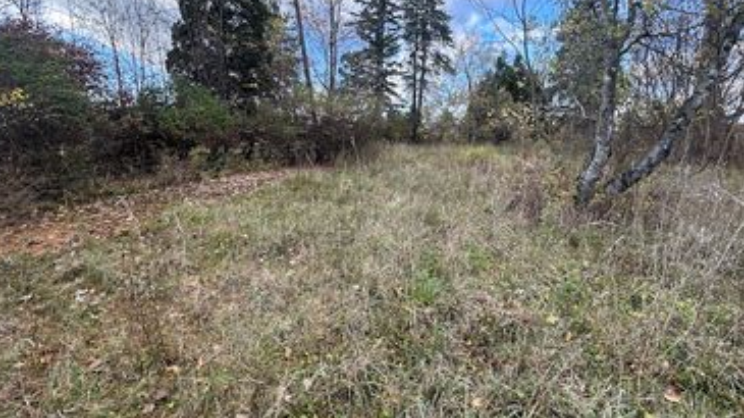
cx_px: 417
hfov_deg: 92.2
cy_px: 174
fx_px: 355
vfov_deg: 60.6
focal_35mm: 18
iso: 40
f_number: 2.2
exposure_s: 1/202
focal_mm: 2.22
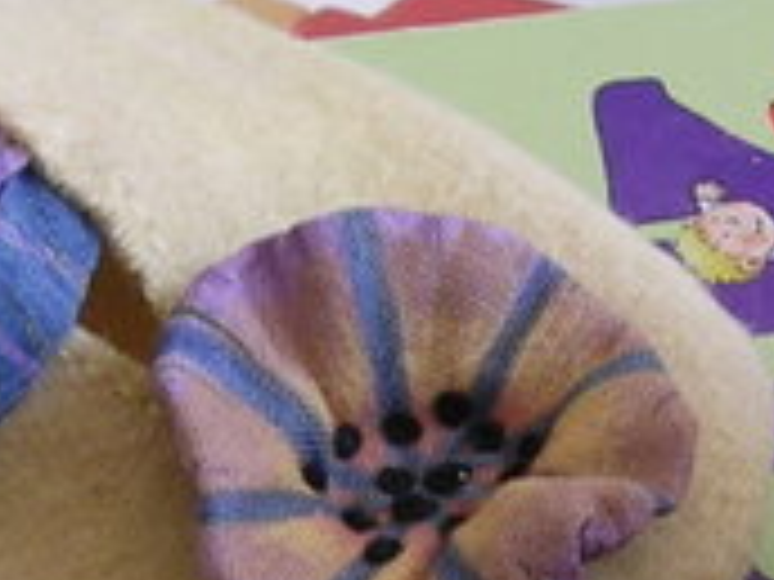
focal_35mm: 177
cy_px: 769
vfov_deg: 8.3
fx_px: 3958
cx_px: 459
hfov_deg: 11.2
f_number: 2.8
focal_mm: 5.8
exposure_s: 1/43.4
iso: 100
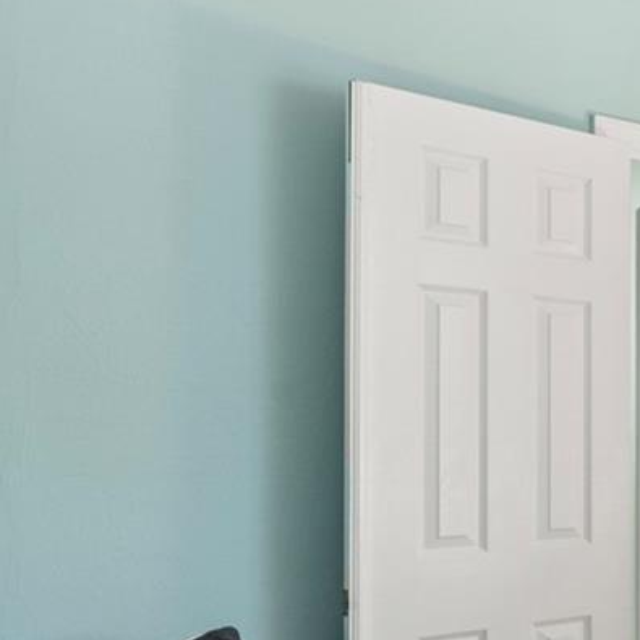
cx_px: 1269
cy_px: 483
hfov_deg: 19.1
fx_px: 1150
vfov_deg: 30.5
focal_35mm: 55
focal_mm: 16
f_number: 9
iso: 400
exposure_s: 1/2.5
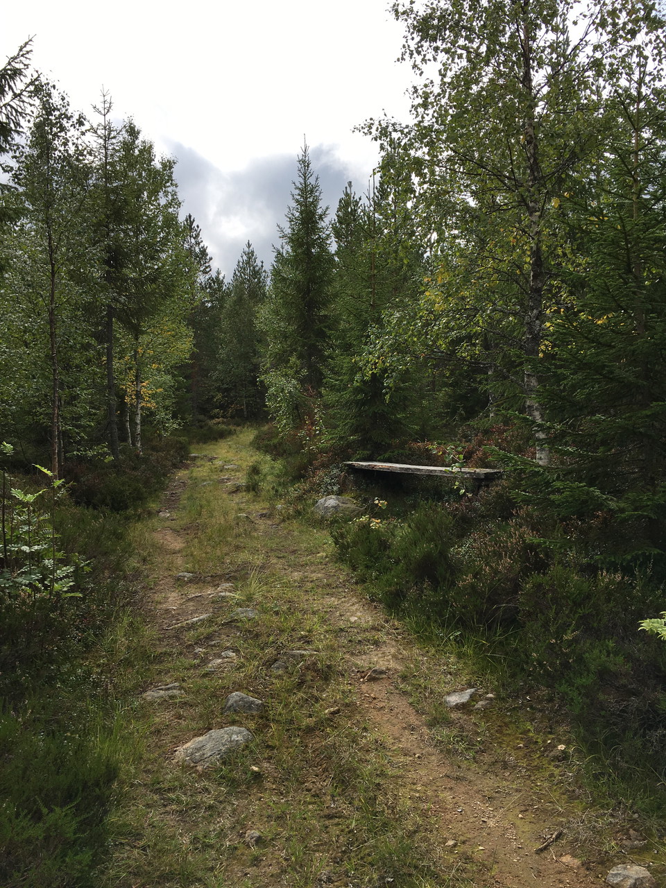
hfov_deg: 48.2
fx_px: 744
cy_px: 444
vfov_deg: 61.7
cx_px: 333
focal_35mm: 29
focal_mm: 4.15
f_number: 2.2
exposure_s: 1/1304
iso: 25
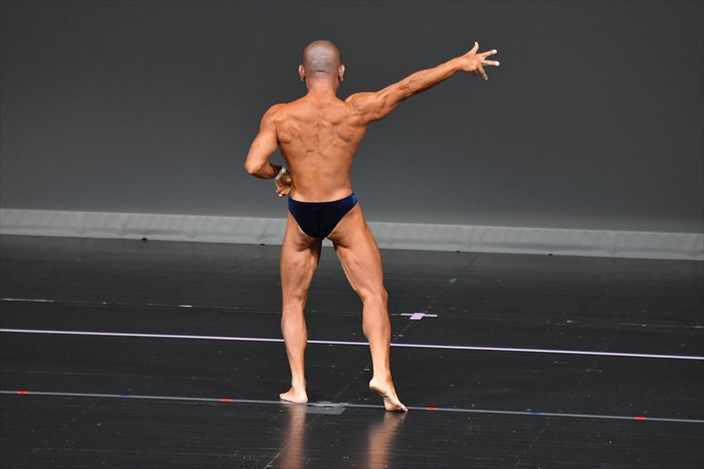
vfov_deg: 4.0
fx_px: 6743
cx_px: 352
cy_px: 234
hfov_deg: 6.0
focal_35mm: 345
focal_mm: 230
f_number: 5.6
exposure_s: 1/400
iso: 4000
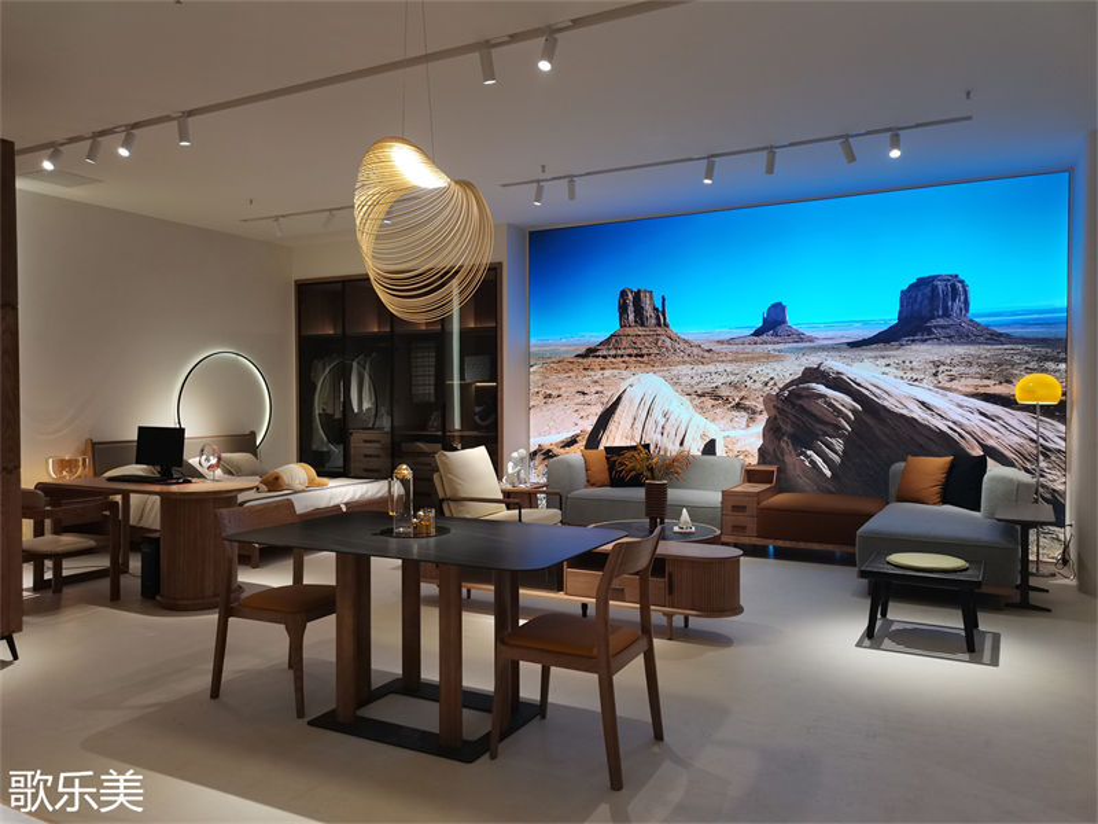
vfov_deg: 53.1
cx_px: 549
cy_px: 412
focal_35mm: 26
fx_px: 825
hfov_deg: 67.3
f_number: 1.8
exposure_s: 1/100
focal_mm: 5.58
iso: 100
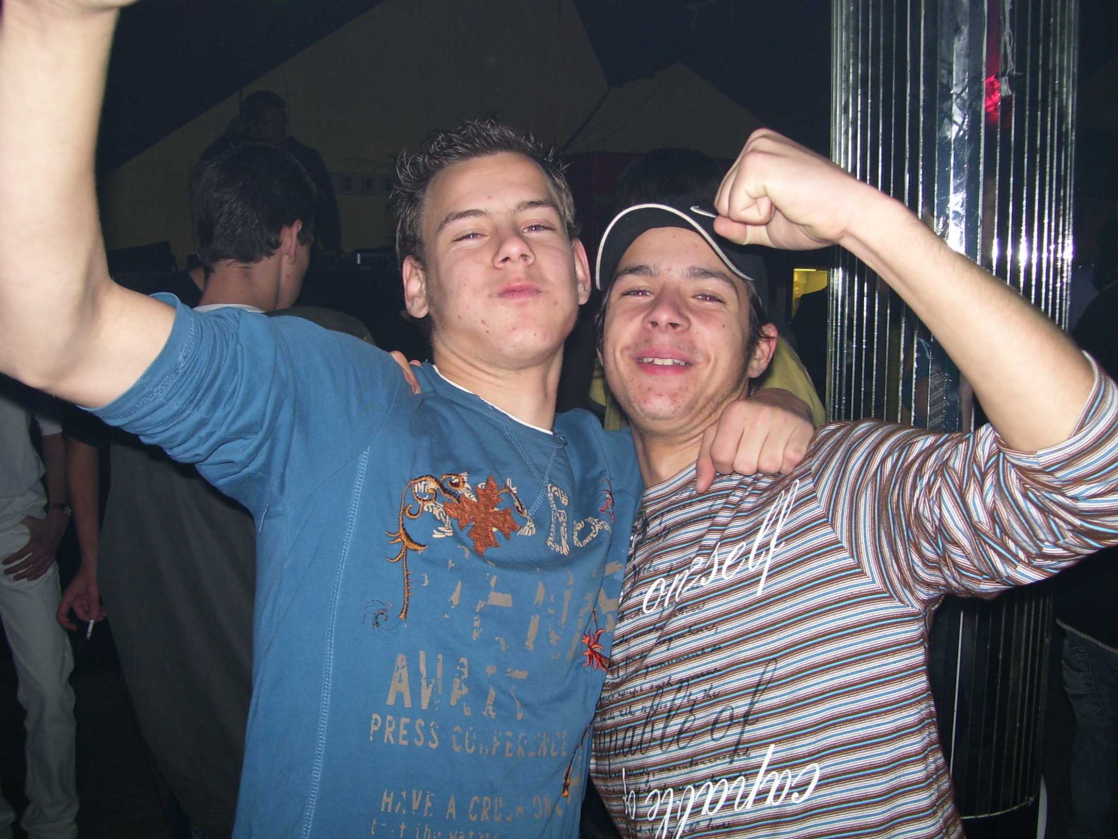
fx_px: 1163
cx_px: 559
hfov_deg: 51.4
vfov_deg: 39.7
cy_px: 420
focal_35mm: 36
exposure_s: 1/60
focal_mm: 6
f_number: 2.7
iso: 80
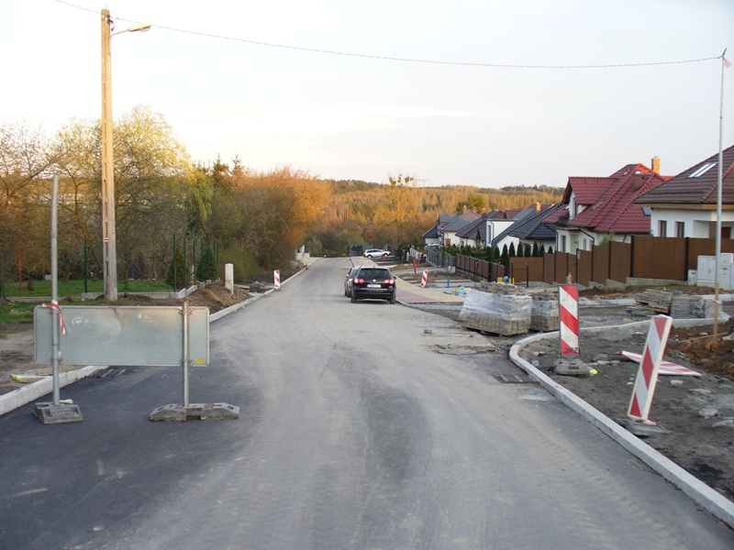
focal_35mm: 42
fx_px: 891
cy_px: 275
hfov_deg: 44.8
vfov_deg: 34.3
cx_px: 367
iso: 100
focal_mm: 7
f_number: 2.9
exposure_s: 1/100
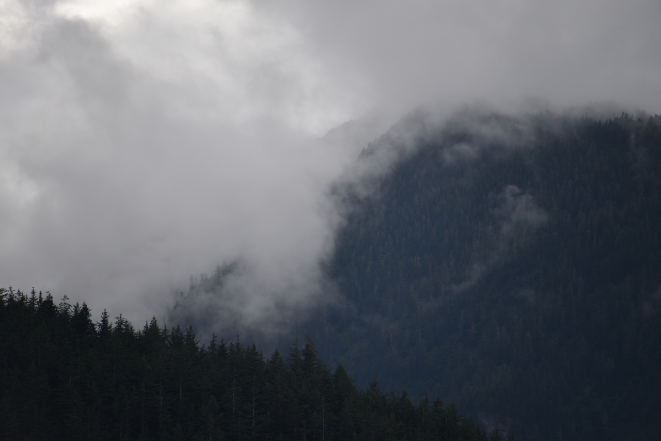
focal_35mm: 300
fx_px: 5509
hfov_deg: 6.9
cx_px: 330
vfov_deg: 4.6
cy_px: 220
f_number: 5.6
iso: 180
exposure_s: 1/640
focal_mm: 300
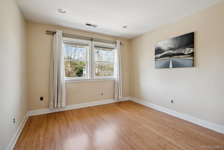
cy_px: 75
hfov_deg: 96.7
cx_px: 112
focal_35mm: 16
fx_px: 100
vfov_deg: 73.8
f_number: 5.6
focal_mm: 16
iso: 500
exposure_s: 1/80
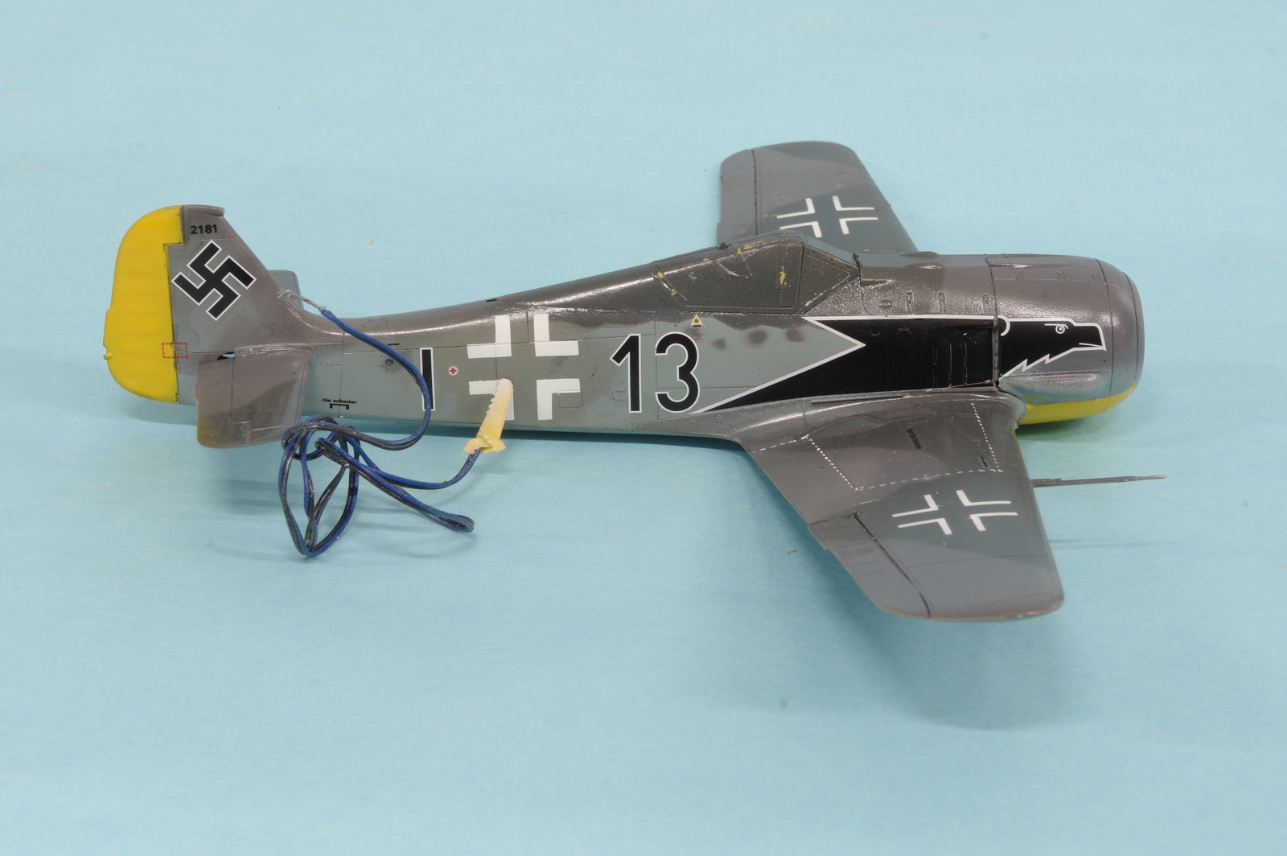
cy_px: 428
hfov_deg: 20.0
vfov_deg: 13.4
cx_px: 644
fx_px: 3643
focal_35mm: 102
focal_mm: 68
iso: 100
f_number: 22
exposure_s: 2
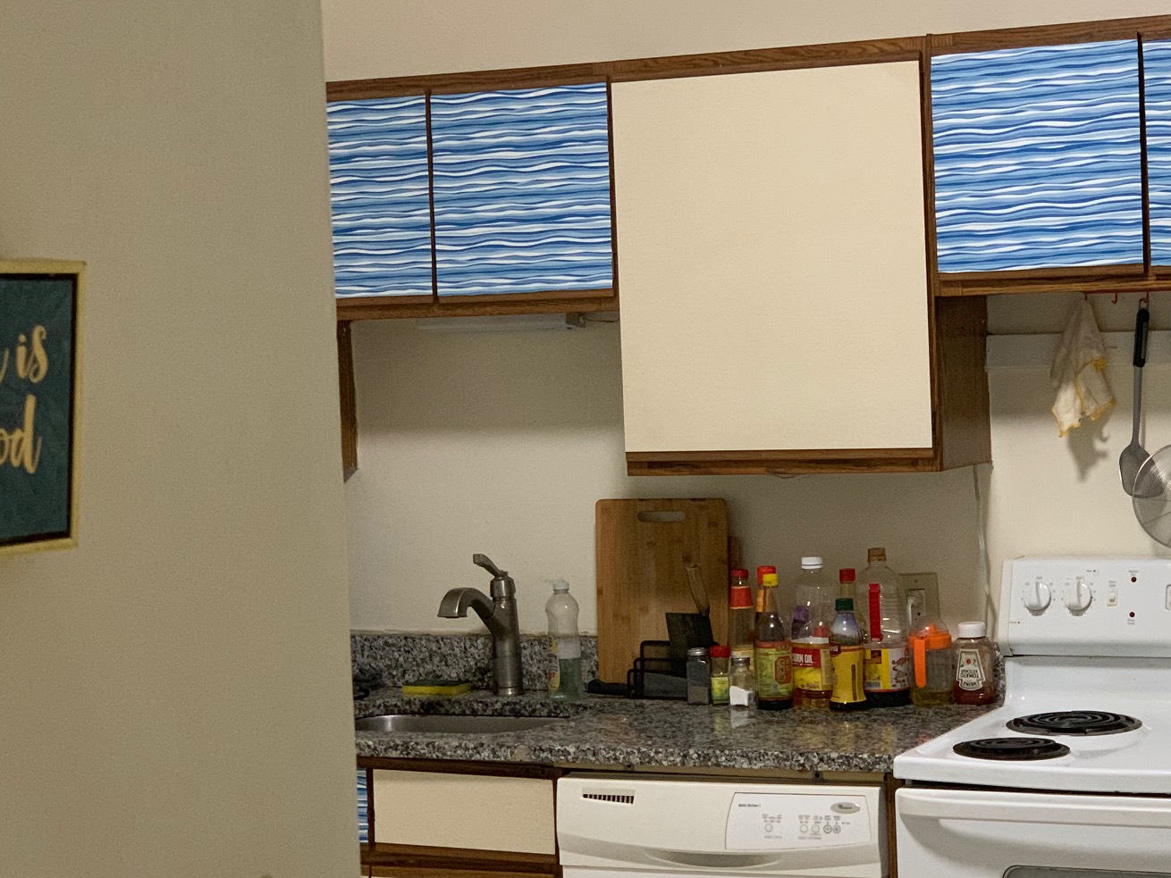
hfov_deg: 24.3
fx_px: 2707
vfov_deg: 18.4
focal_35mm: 80
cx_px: 779
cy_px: 480
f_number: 2.4
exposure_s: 1/60
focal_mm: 6
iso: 250
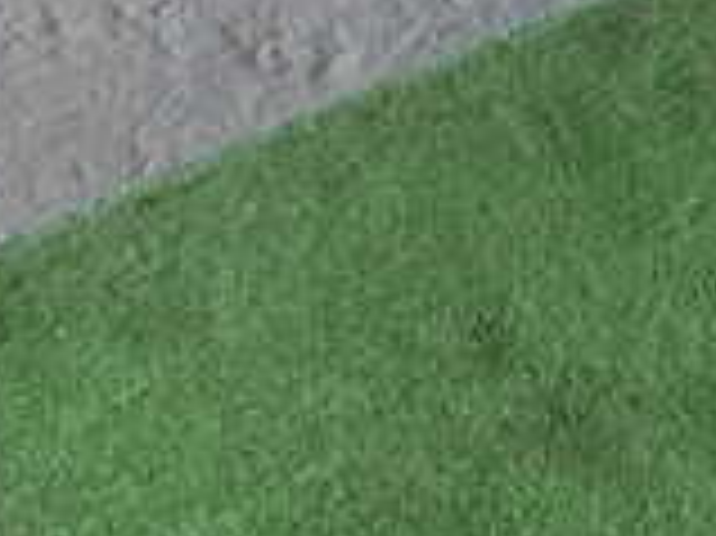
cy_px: 779
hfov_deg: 12.4
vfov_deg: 9.3
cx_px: 923
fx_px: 3204
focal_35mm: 155
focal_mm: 7.31
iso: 160
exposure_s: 1/80
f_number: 2.8
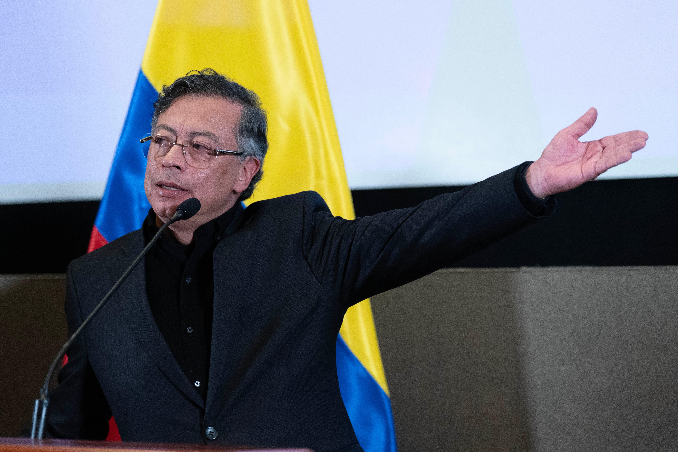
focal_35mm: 103
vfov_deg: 13.3
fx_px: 1940
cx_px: 339
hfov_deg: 19.8
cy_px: 226
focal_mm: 103
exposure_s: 1/250
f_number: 3.2
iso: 5000
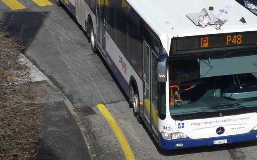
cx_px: 197
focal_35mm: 127
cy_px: 7
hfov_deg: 16.3
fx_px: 889
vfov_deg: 10.2
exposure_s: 1/1600
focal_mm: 12.7
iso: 80
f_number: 3.7
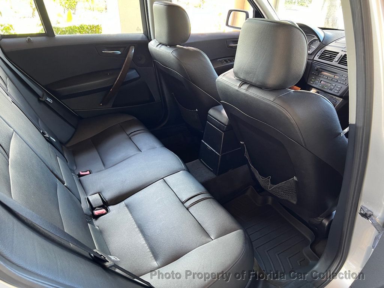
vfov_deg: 53.1
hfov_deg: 67.3
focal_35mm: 26
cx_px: 192
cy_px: 144
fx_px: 288
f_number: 1.5
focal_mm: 5.7
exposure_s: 1/60
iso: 160
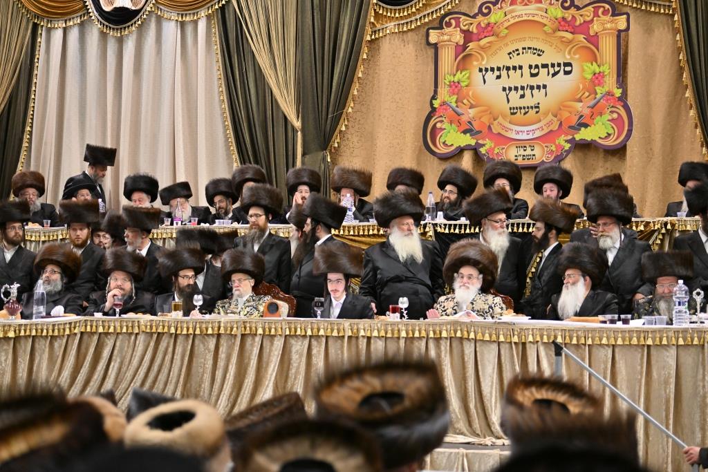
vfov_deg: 19.5
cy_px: 236
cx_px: 354
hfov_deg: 28.8
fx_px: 1377
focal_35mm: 70
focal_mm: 70
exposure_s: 1/200
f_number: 2.8
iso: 800
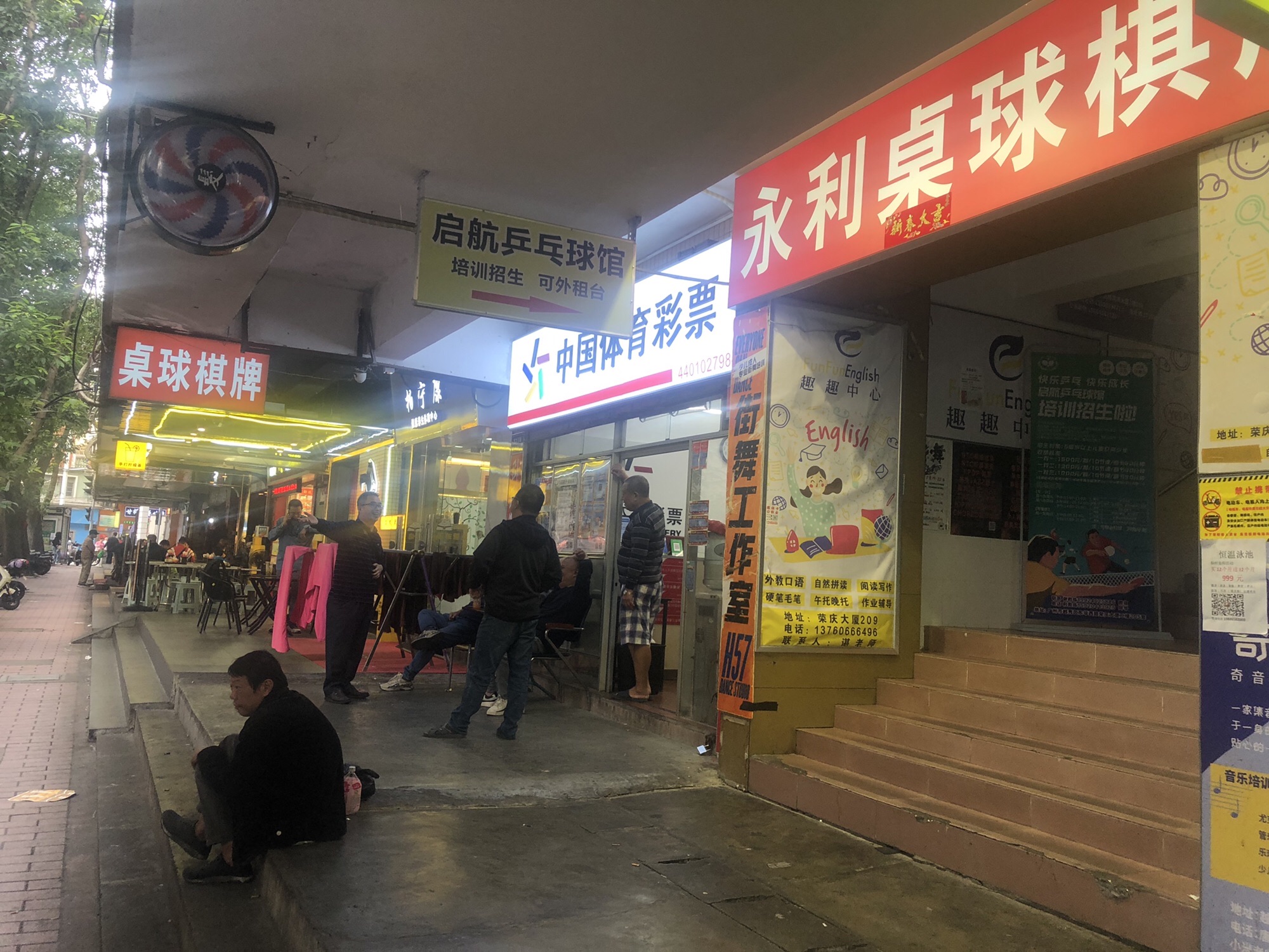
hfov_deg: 63.4
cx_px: 634
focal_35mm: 28
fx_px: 1026
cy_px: 476
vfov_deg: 49.7
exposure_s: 1/50
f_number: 1.8
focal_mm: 3.99
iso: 20
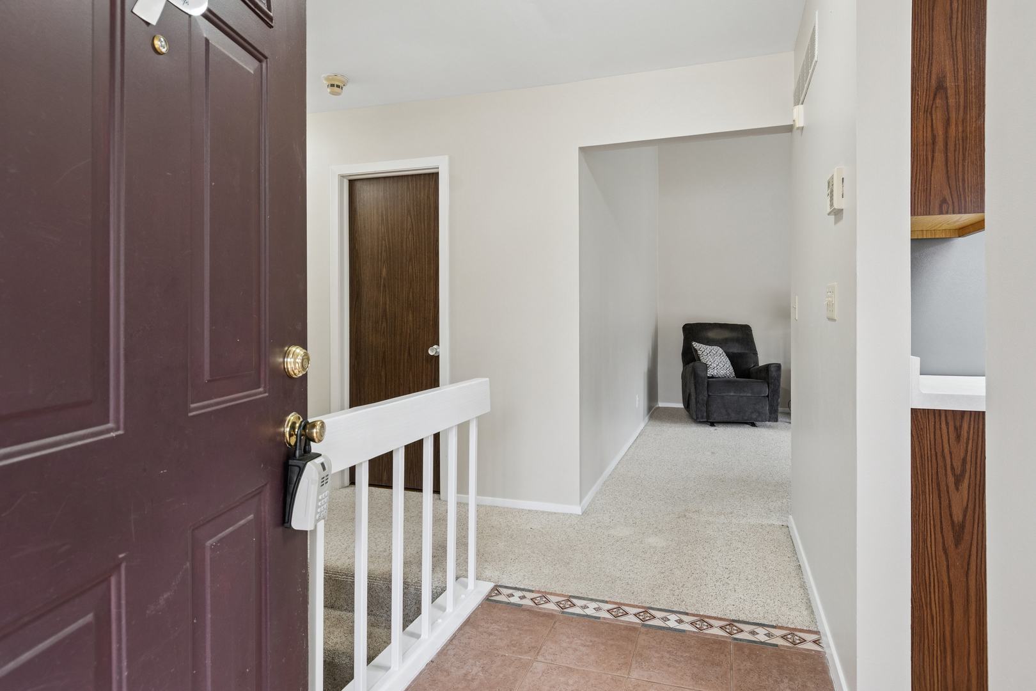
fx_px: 518
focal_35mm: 18
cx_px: 518
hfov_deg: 90.0
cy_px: 346
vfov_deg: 67.4
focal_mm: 12
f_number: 8
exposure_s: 1/5
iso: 320
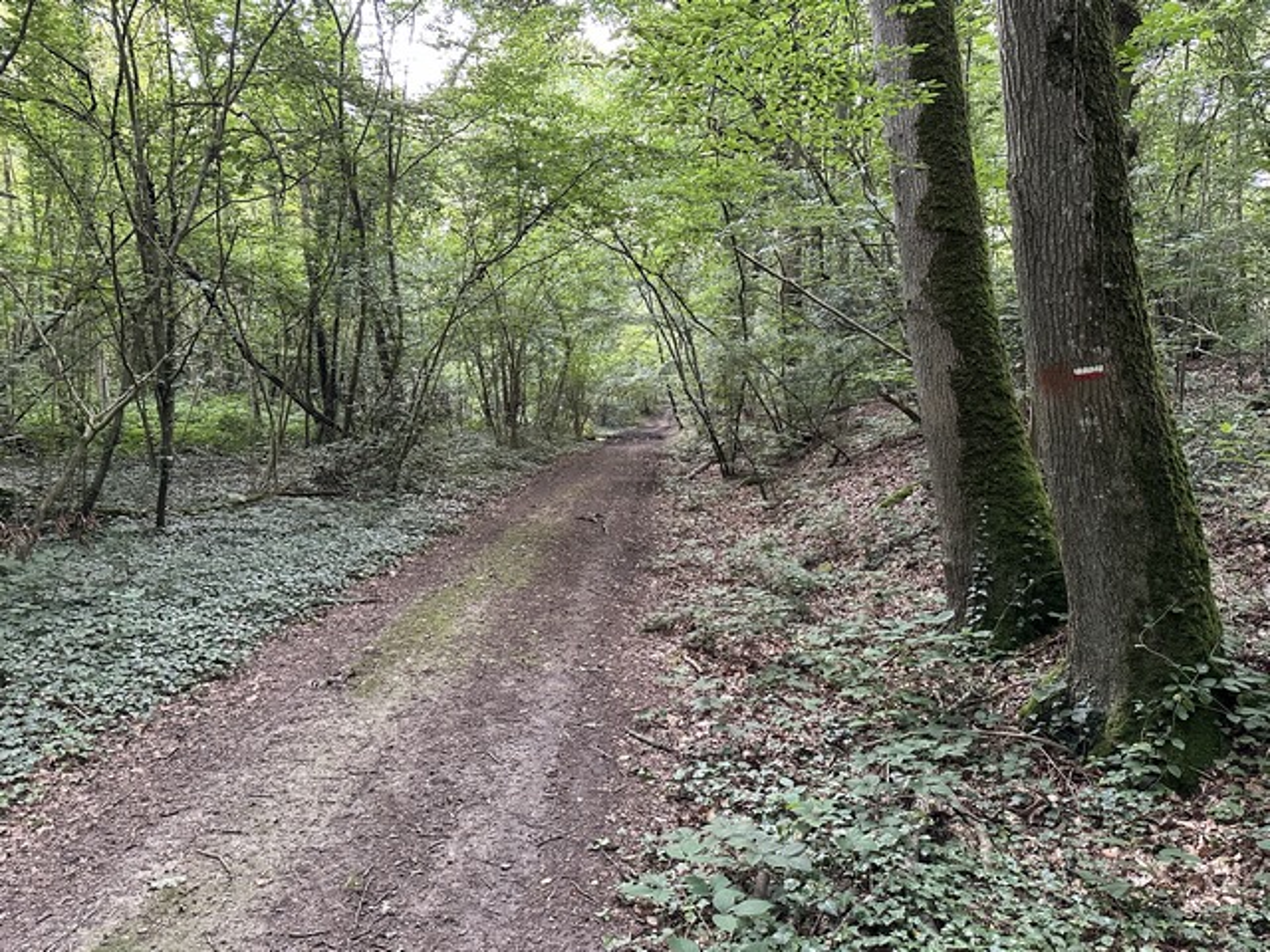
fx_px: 881
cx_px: 635
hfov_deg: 71.6
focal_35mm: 24
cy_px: 476
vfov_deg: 56.8
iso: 500
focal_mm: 6.86
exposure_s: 1/60
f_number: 1.78
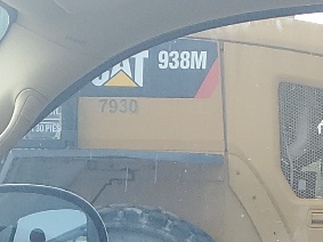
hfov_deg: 13.4
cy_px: 606
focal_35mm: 147
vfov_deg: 9.0
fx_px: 1371
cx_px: 73
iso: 50
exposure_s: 1/400
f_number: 1.5
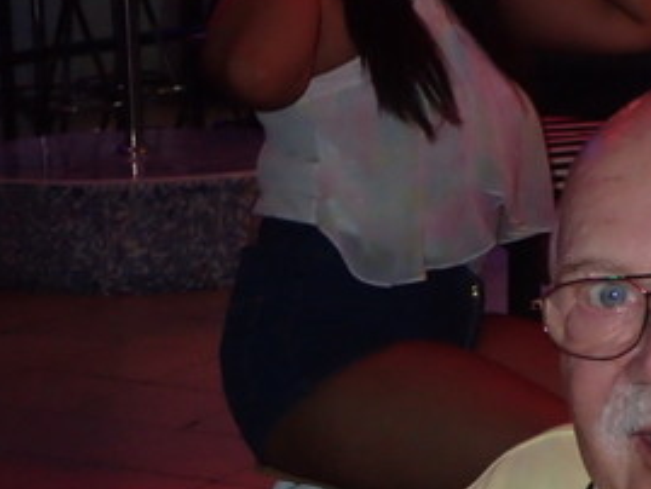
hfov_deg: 15.4
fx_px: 2408
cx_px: 225
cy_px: 518
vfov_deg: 11.4
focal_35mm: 128
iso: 400
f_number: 2.9
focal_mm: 7.86
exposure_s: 1/40
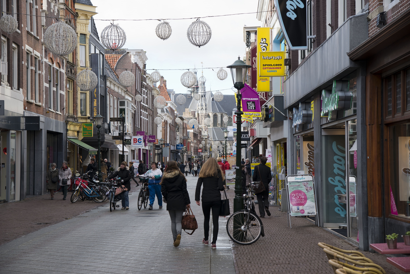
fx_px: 854
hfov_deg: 27.0
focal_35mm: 75
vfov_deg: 18.2
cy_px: 137
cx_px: 205
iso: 400
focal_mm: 75
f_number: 6.3
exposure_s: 1/320
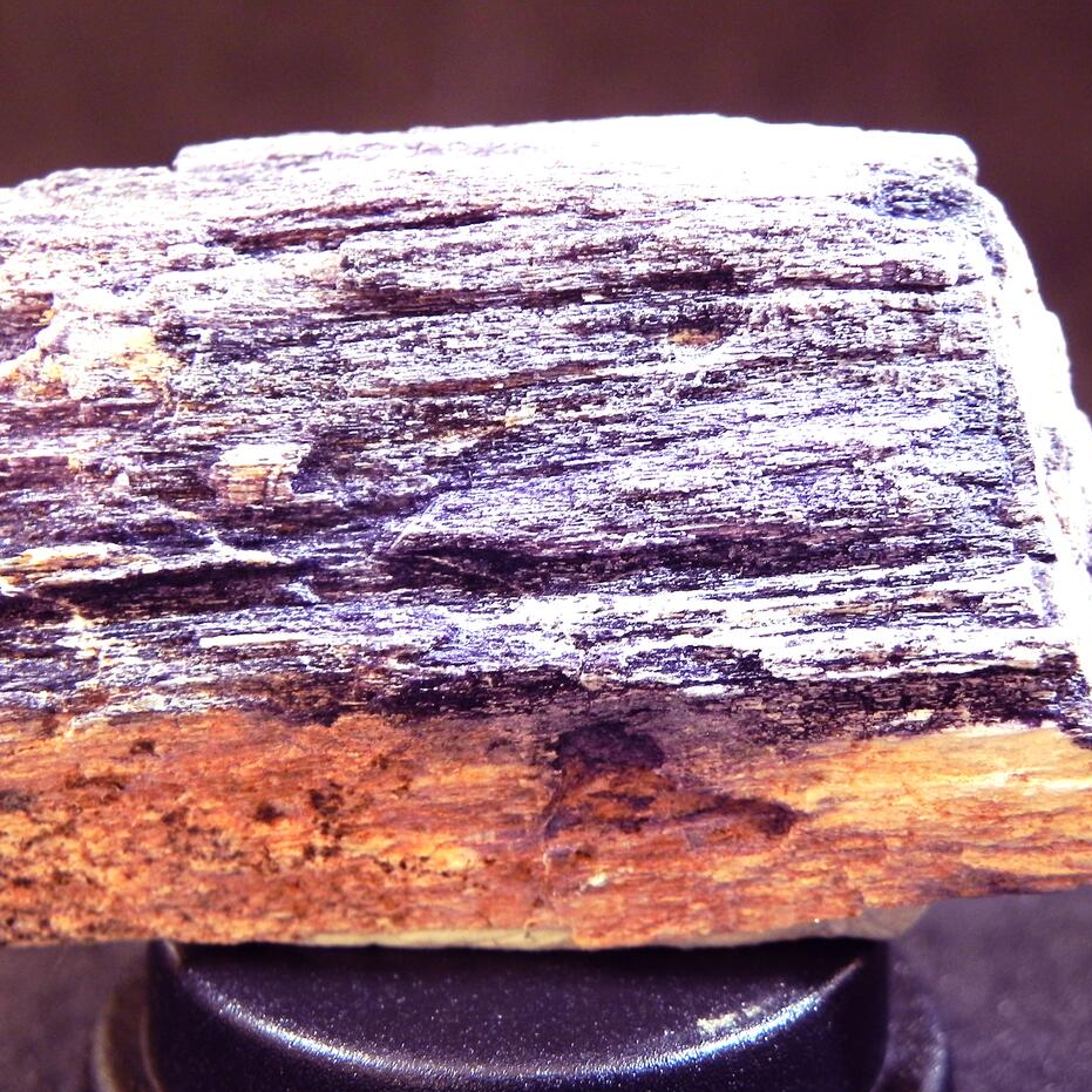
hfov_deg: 19.5
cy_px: 549
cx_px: 489
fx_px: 3176
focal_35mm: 89
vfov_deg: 19.5
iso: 202
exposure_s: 1/26.2
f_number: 4
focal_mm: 13.4
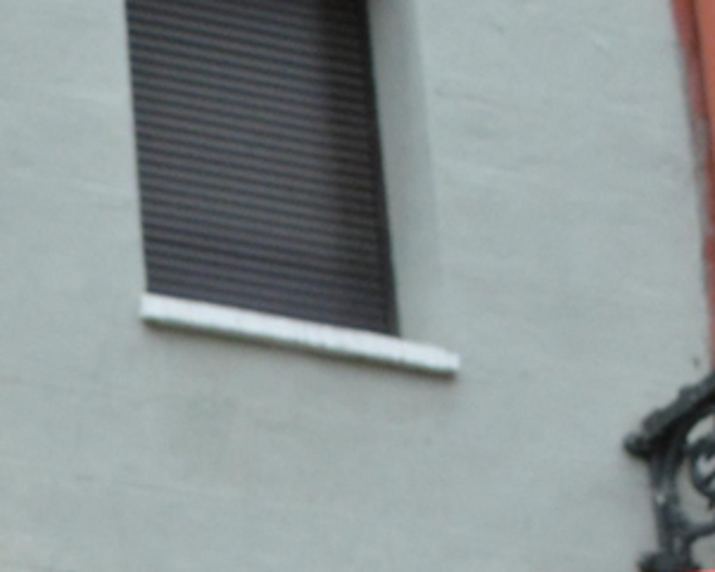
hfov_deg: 8.8
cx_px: -803
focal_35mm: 206
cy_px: 1364
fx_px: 4361
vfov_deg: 7.1
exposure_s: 1/500
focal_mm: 22
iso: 640
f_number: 5.6
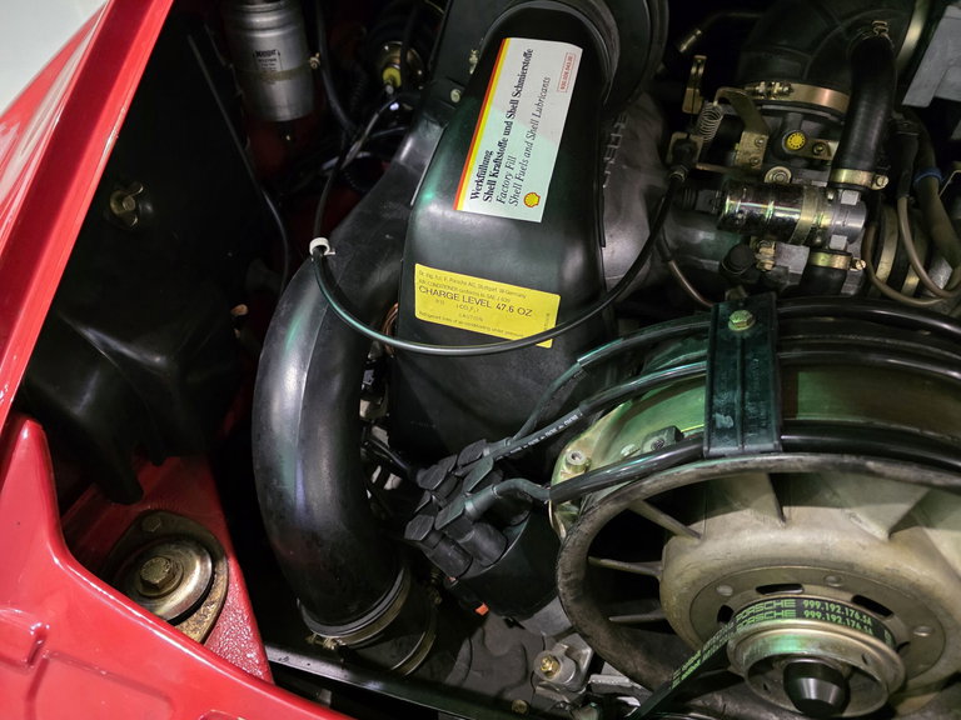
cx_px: 480
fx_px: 639
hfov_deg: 73.9
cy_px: 360
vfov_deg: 58.9
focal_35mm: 23
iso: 1600
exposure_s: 1/60
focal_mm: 6.3
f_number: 1.7
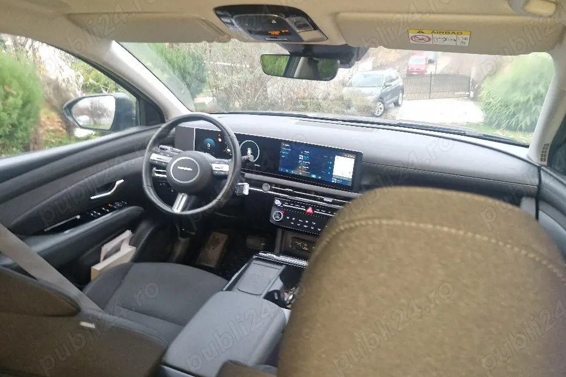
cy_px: 183
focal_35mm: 24
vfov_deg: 53.1
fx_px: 377
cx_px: 283
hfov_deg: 73.8
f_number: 1.8
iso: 320
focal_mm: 5.54
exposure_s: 1/100
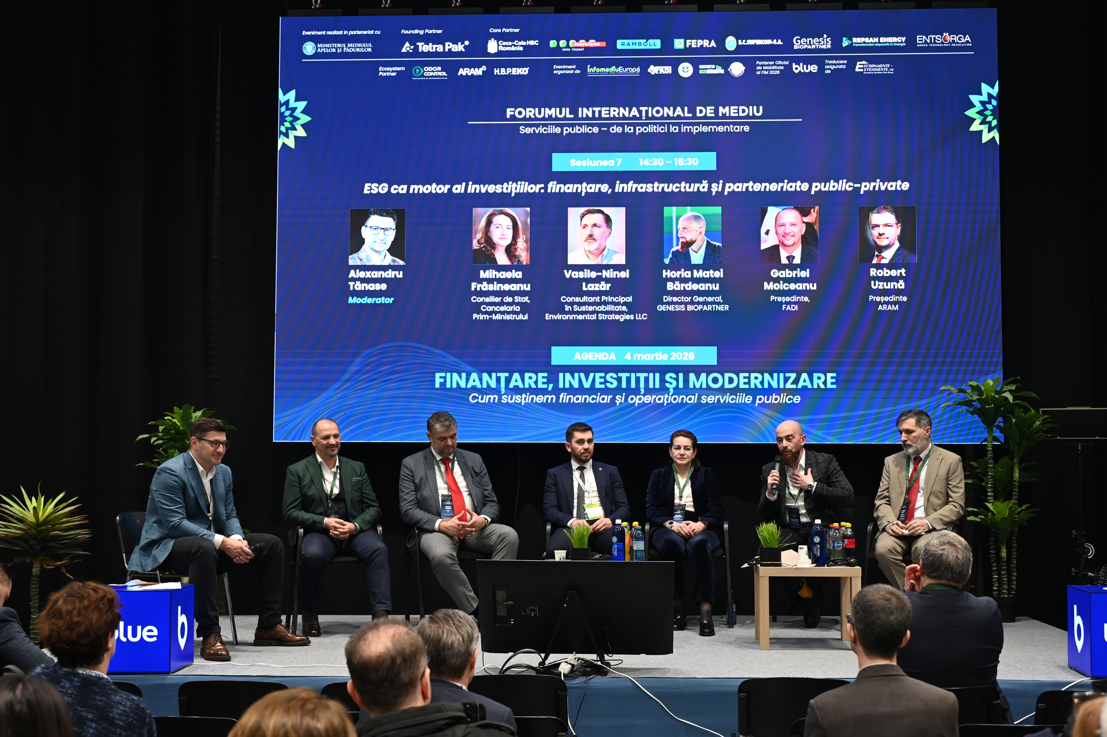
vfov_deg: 29.8
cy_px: 368
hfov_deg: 43.6
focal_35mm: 45
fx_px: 1383
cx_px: 554
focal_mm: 45
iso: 800
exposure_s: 1/125
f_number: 4
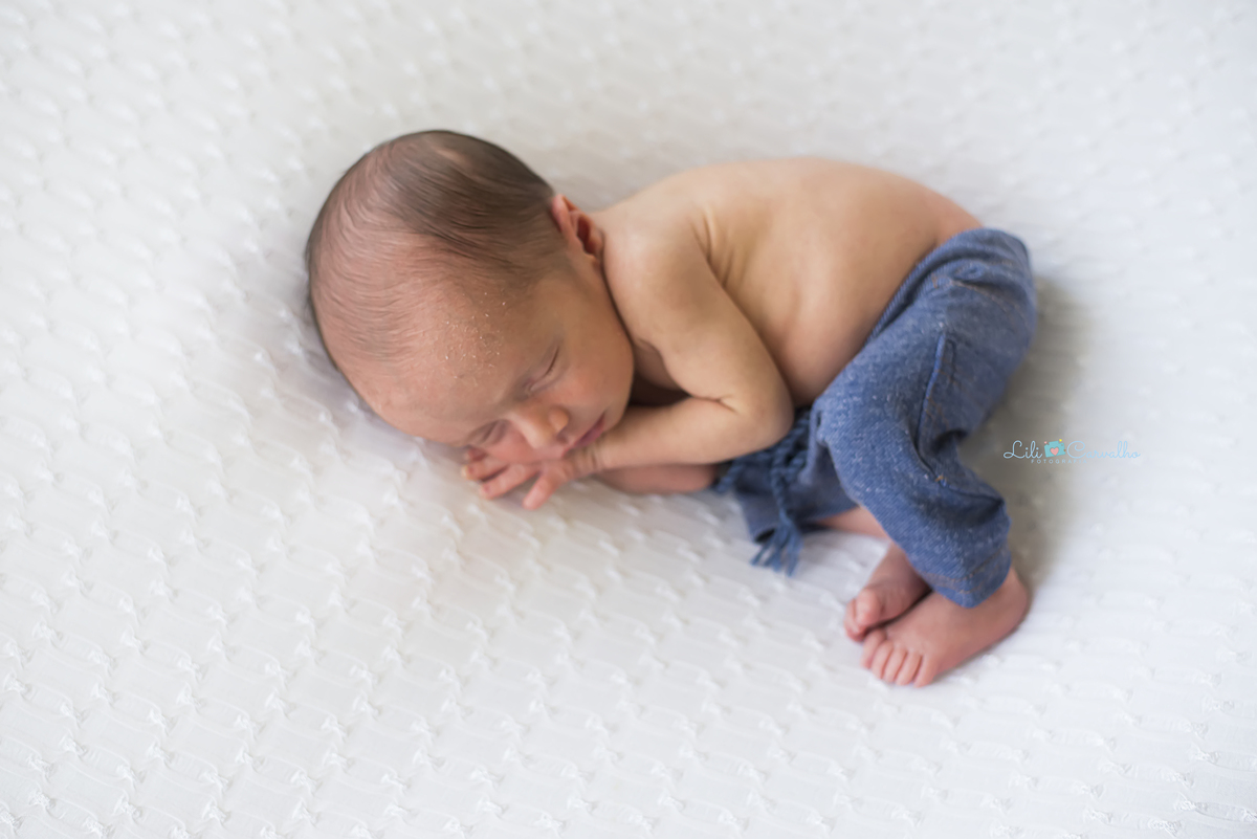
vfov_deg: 27.0
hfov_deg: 39.6
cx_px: 628
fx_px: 1746
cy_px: 420
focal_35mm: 50
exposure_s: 1/160
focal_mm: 50
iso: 1600
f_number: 3.2
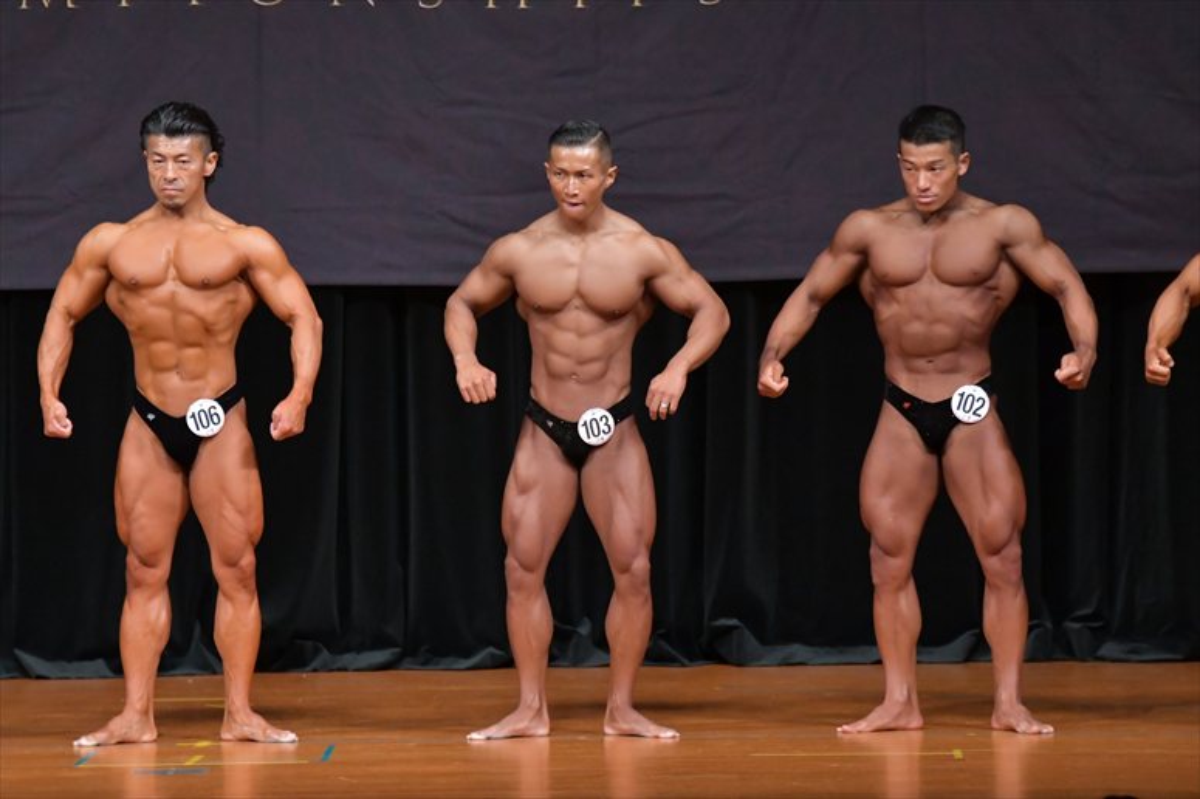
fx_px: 8996
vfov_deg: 5.1
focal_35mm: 270
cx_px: 600
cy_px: 400
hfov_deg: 7.6
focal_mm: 180
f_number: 5.6
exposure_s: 1/400
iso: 5000
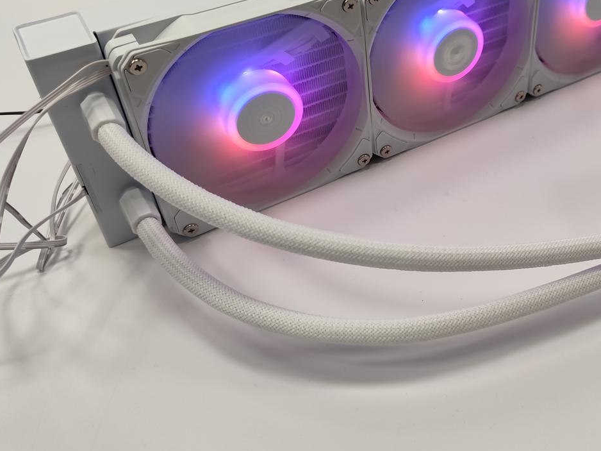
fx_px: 694
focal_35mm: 40
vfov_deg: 35.6
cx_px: 466
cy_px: 153
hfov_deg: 44.9
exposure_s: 1/100
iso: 178
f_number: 1.85
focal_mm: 6.78
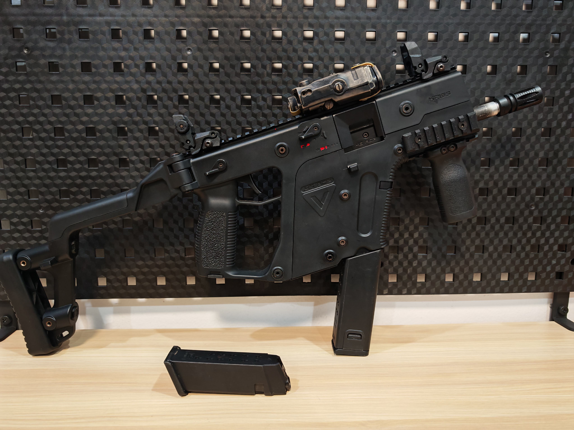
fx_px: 398
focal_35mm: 24
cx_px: 287
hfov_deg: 71.6
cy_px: 215
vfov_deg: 56.8
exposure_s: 1/33
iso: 250
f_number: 2
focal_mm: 6.83
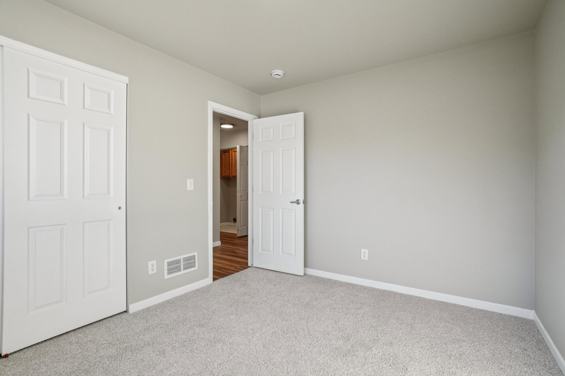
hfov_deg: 95.0
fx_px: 259
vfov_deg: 72.0
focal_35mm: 16
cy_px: 188
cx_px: 282
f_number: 8
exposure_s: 1/200
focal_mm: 11
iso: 400
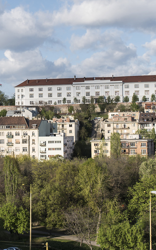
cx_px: 36
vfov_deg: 23.5
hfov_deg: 14.8
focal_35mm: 88
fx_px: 599
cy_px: 109
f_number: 8
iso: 100
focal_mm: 35
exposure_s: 1/200
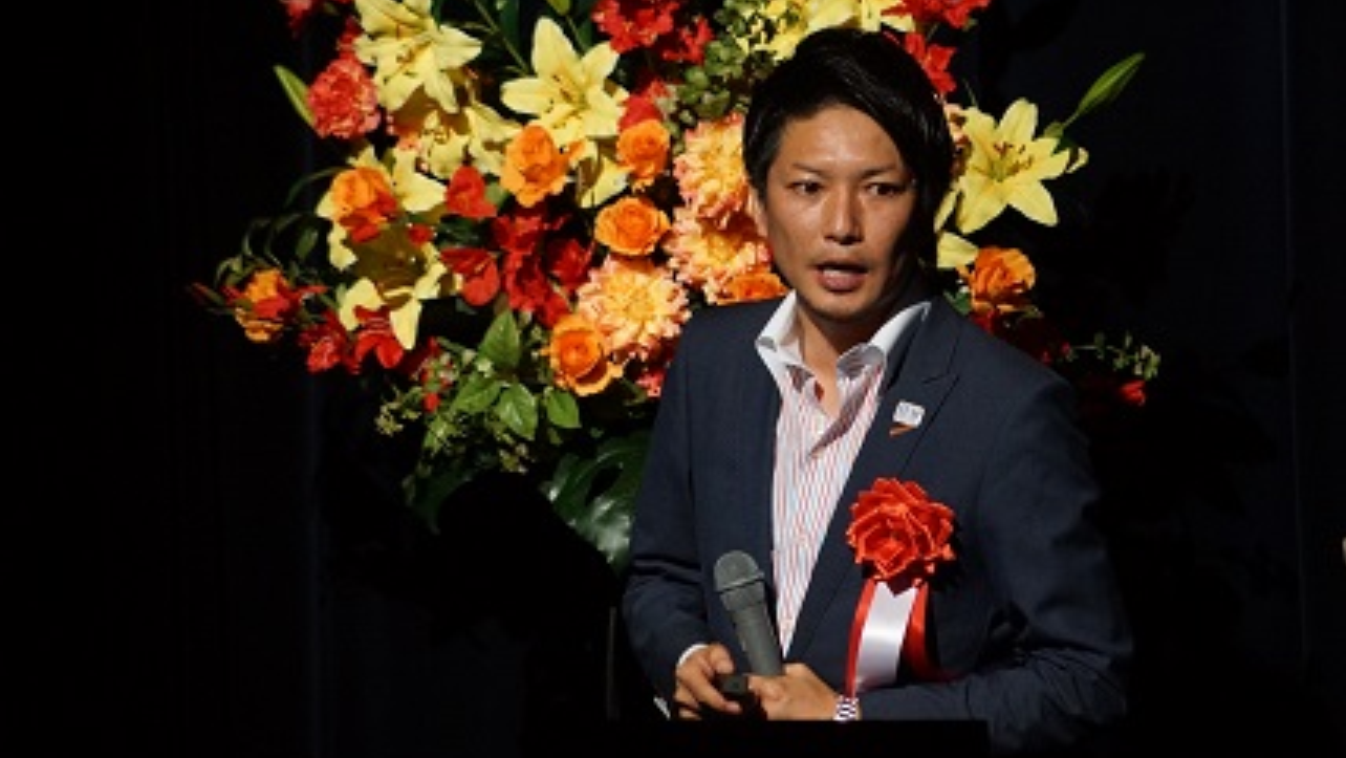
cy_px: 329
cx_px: 686
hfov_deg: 5.8
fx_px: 13316
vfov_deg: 3.3
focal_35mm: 373
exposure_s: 1/80
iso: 1600
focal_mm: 200
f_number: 5.6
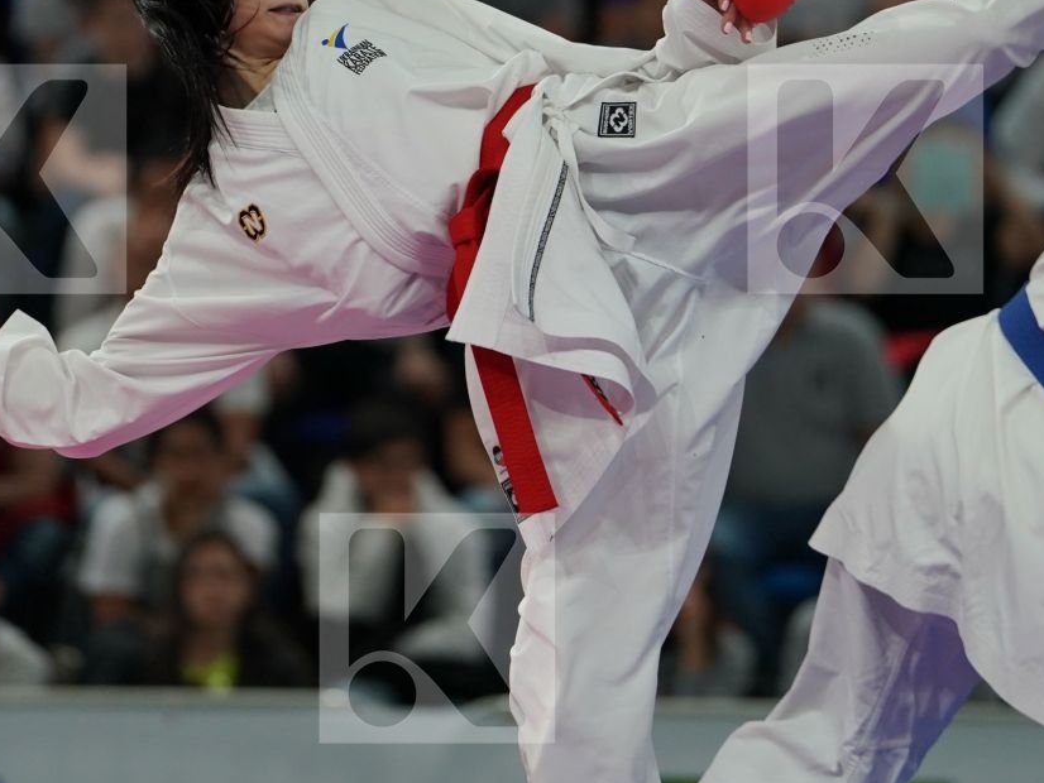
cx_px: 437
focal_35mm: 419
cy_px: 179
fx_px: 12640
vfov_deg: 3.5
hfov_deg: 4.7
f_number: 2.8
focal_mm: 200
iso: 1250
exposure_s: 1/1000
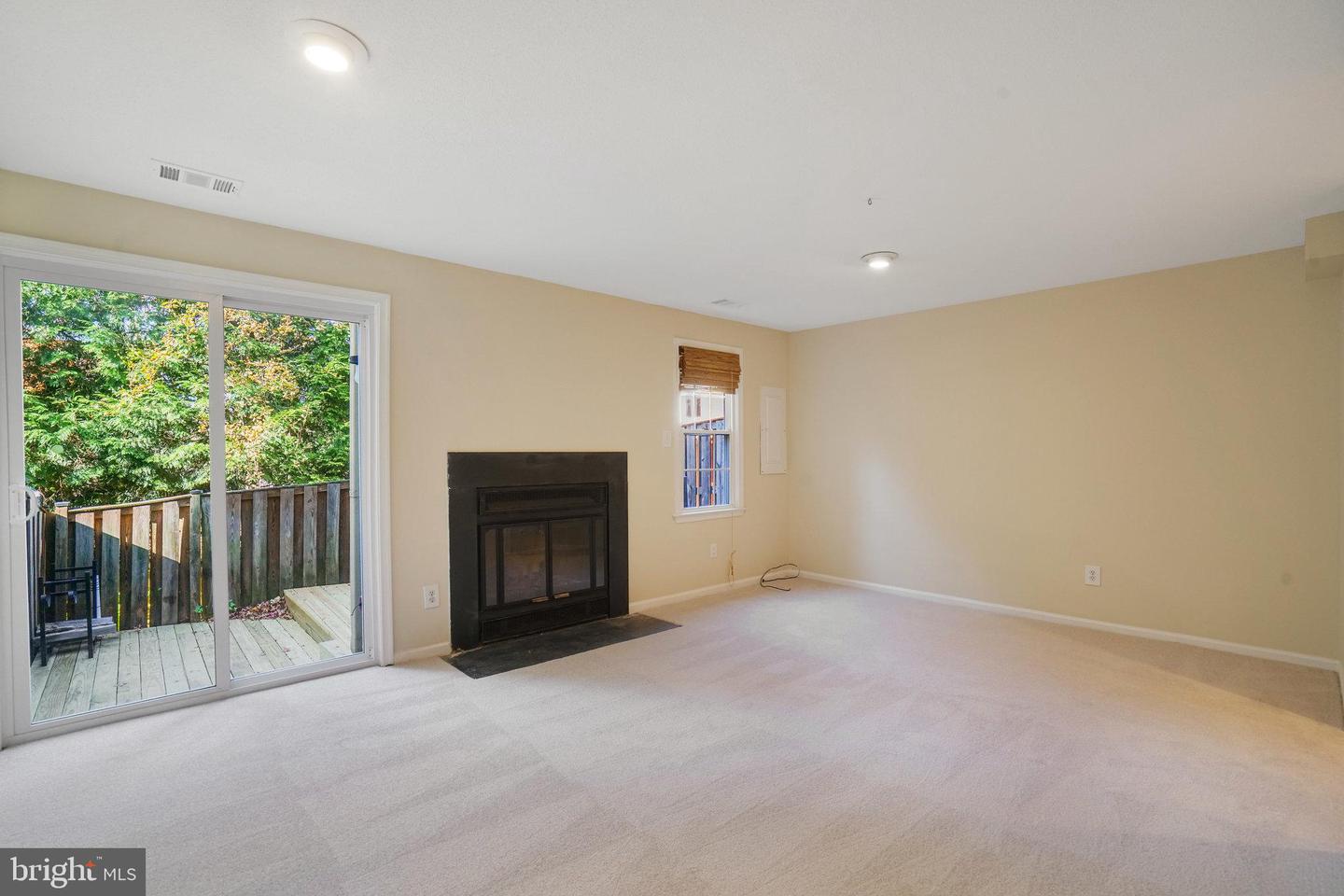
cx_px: 672
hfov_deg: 96.7
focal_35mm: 16
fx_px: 597
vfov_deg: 73.7
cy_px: 448
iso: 1250
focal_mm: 16
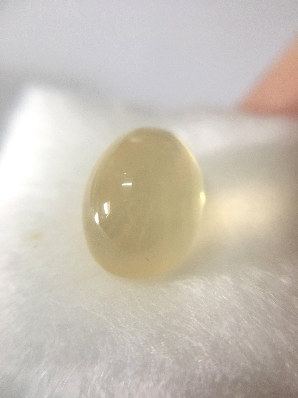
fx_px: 333
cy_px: 199
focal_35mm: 29
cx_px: 149
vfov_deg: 61.7
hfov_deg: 48.2
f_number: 2.2
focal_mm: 4.15
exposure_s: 1/33
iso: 125
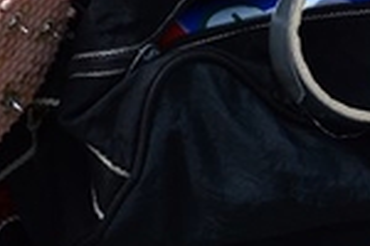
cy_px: 161
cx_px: 128
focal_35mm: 228
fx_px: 2343
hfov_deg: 9.0
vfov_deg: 6.0
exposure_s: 1/1250
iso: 200
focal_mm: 38
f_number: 4.5
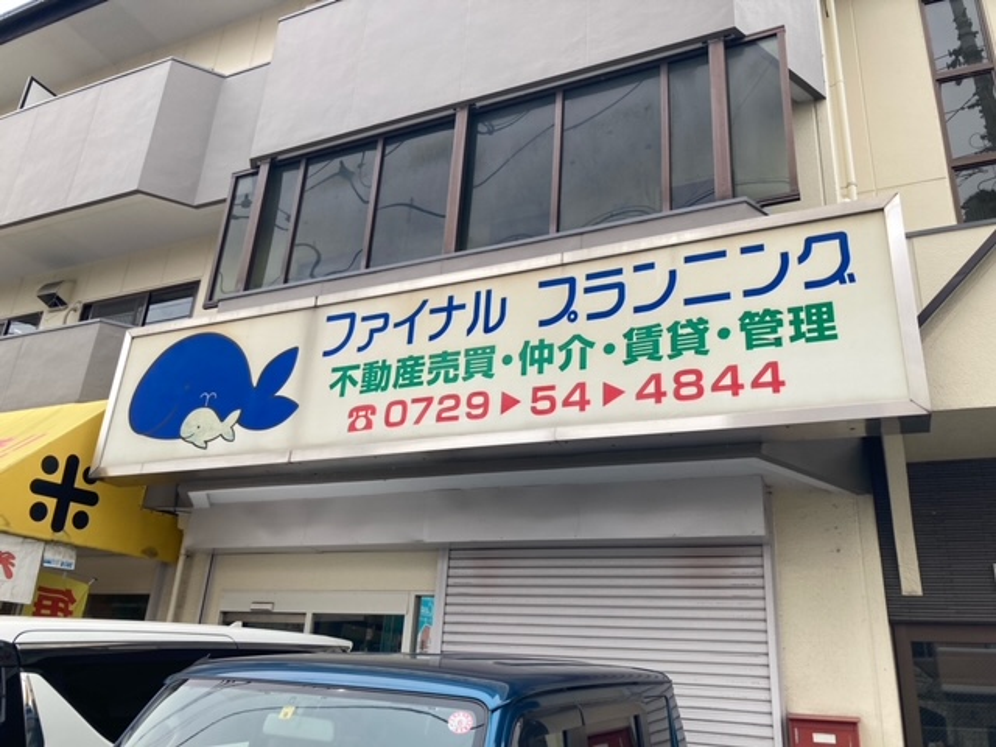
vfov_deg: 49.7
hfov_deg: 63.4
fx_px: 806
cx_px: 498
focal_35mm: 28
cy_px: 374
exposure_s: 1/750
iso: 20
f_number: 1.8
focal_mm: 3.99
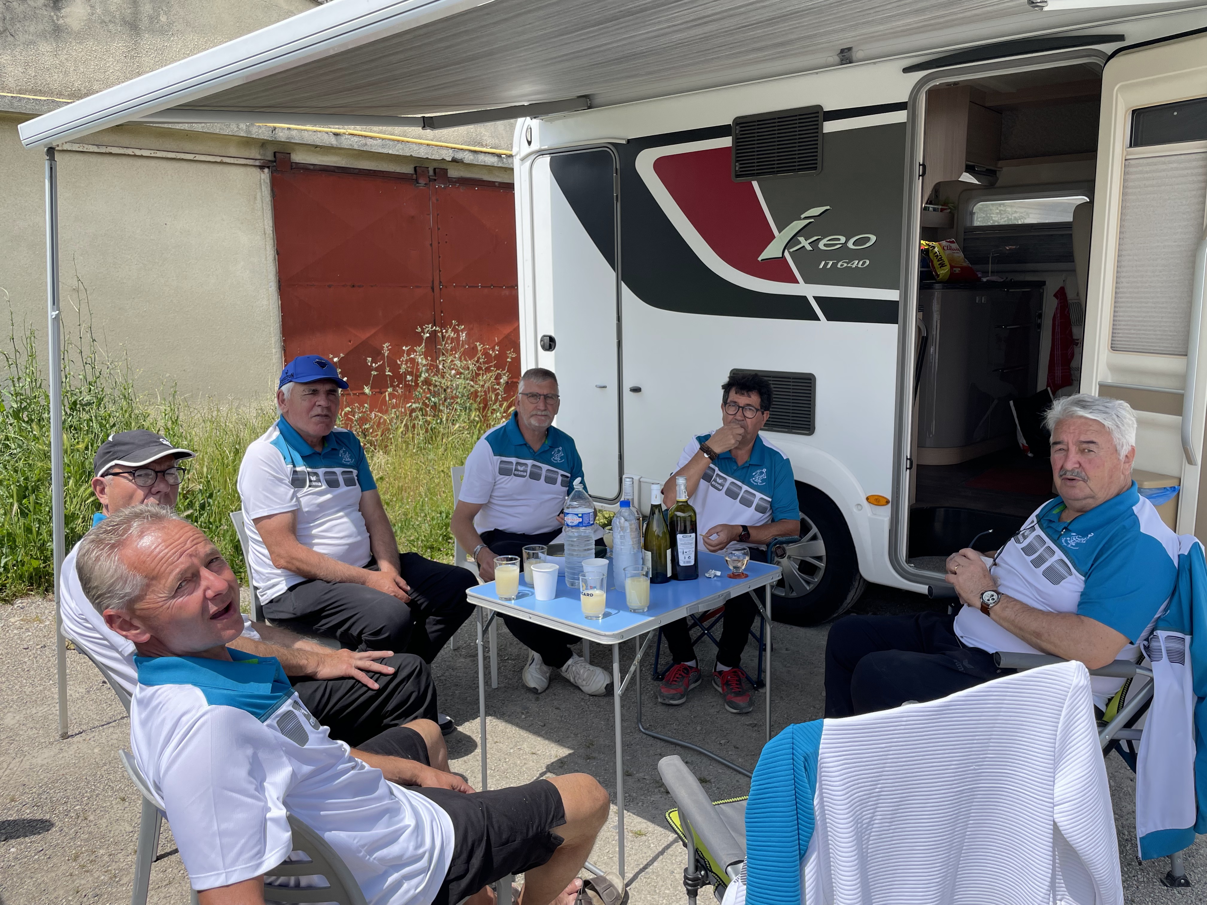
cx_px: 604
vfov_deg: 53.1
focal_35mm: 26
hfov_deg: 67.3
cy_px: 452
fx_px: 907
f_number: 1.6
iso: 32
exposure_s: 1/2020
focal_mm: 4.2
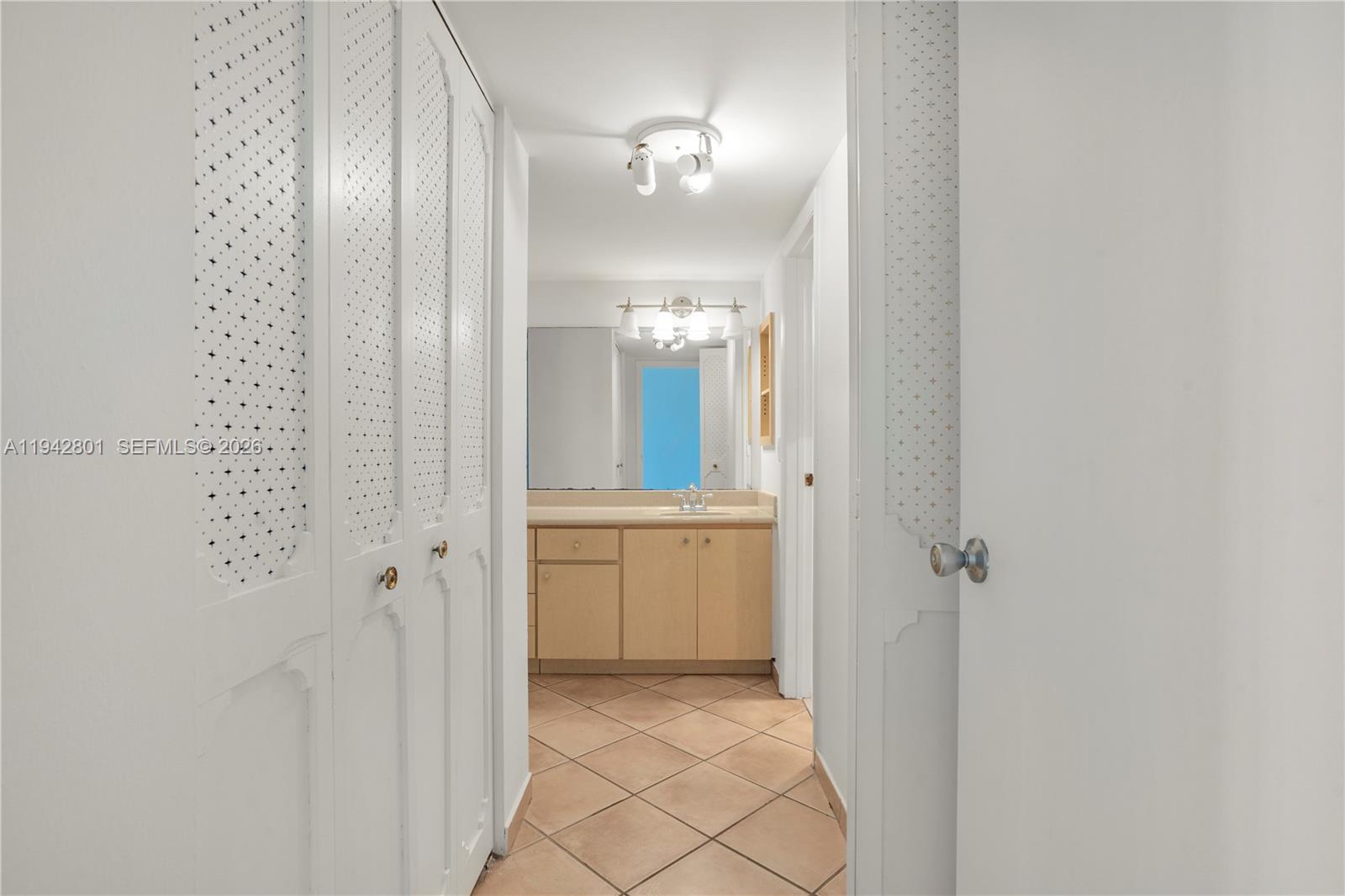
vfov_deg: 73.7
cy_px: 448
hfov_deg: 96.7
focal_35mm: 16
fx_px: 598
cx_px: 672
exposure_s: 1/15
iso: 100
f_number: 9
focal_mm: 16
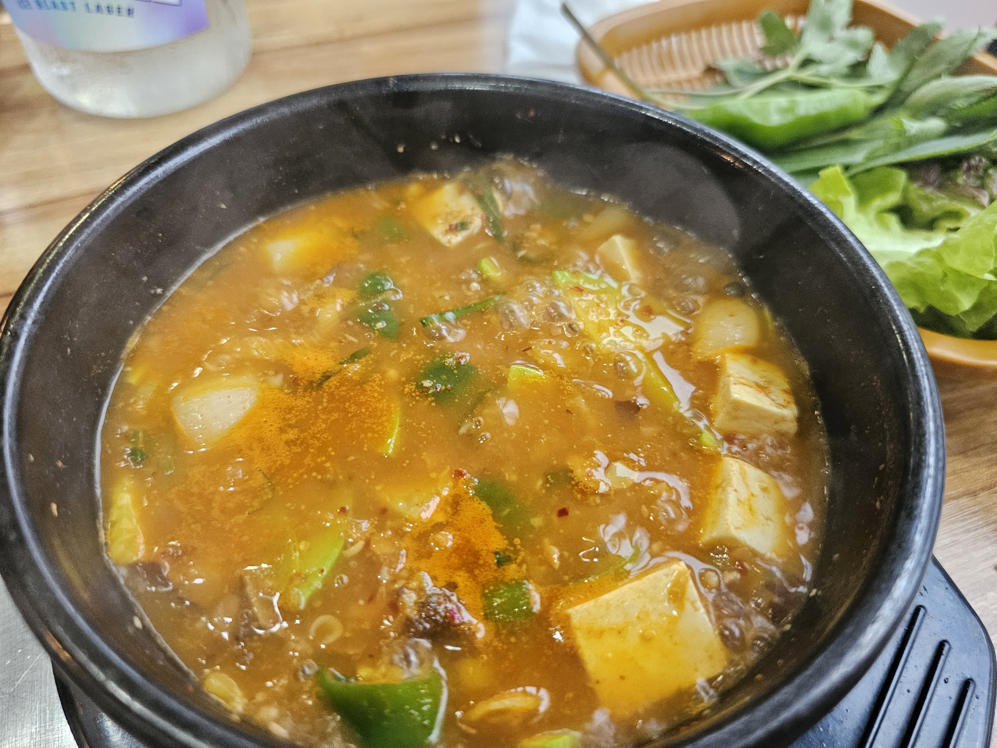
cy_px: 374
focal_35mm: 23
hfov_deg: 73.9
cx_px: 498
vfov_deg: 58.9
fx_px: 662
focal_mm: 6.3
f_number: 1.7
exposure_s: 1/120
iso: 800
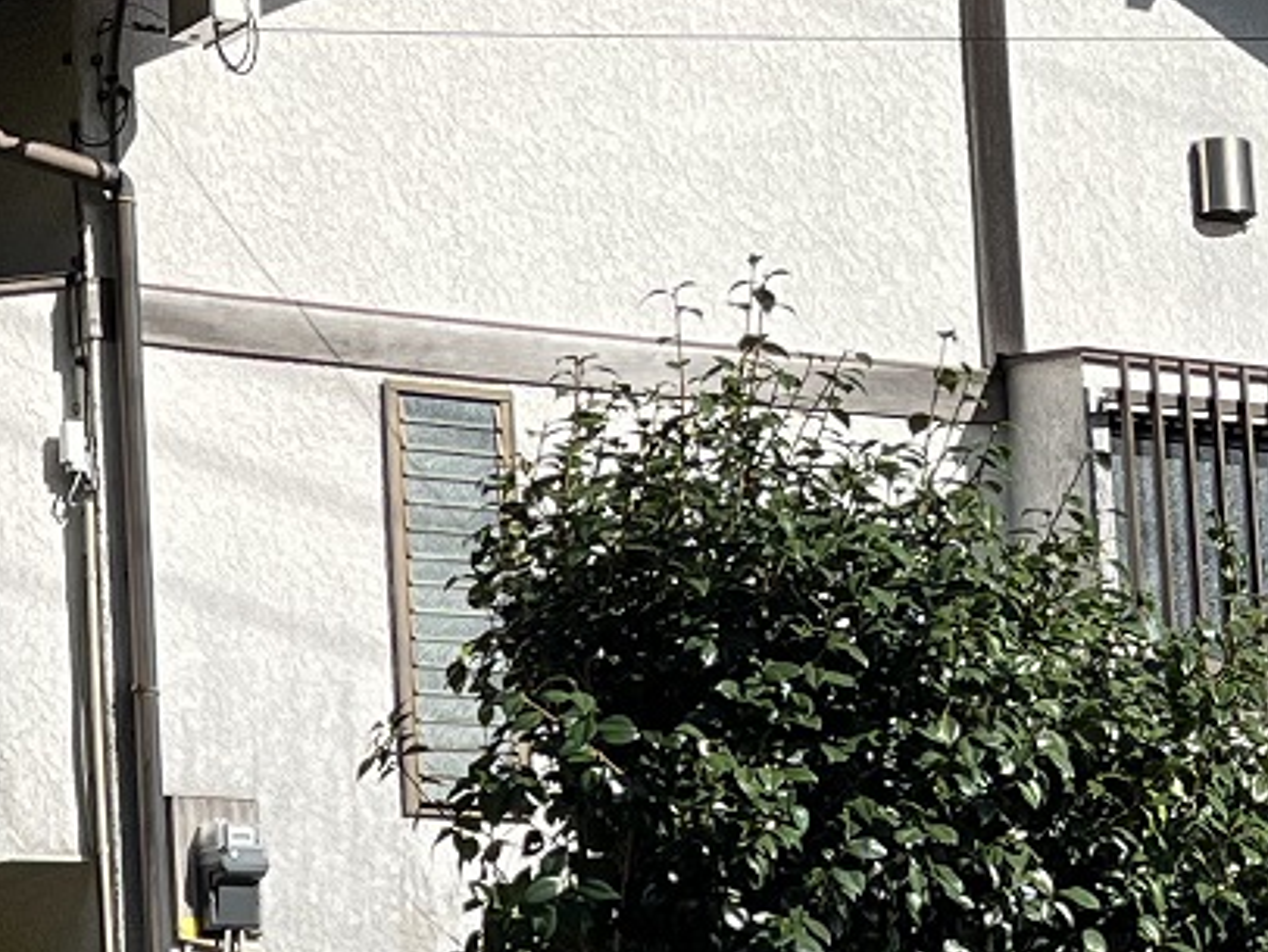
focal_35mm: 128
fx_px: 4691
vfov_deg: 11.3
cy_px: 1199
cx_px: -144
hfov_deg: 15.0
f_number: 1.6
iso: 50
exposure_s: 1/2632
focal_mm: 5.1
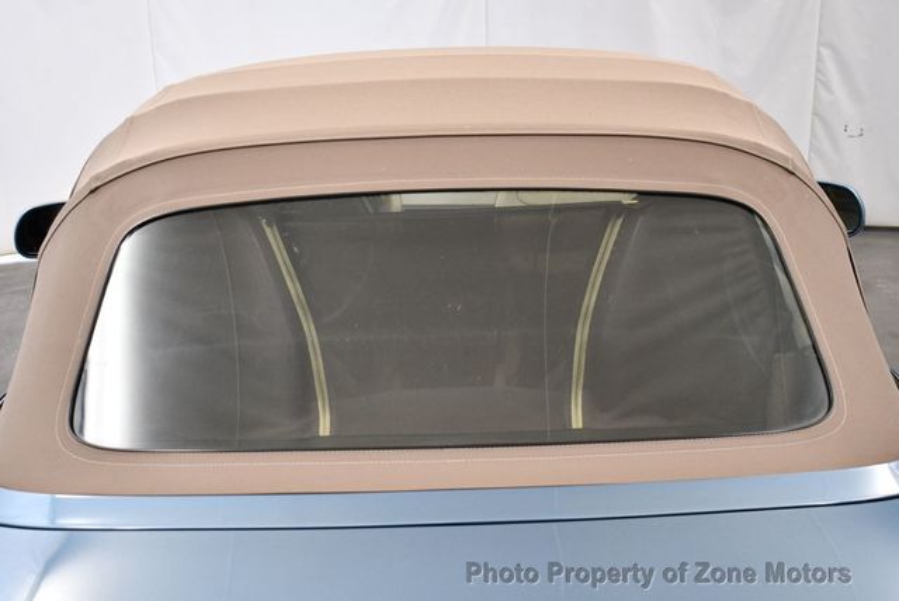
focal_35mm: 48
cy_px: 300
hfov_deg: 41.1
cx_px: 450
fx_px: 1200
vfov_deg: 28.1
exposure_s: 1/125
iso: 1250
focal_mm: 24
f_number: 3.8
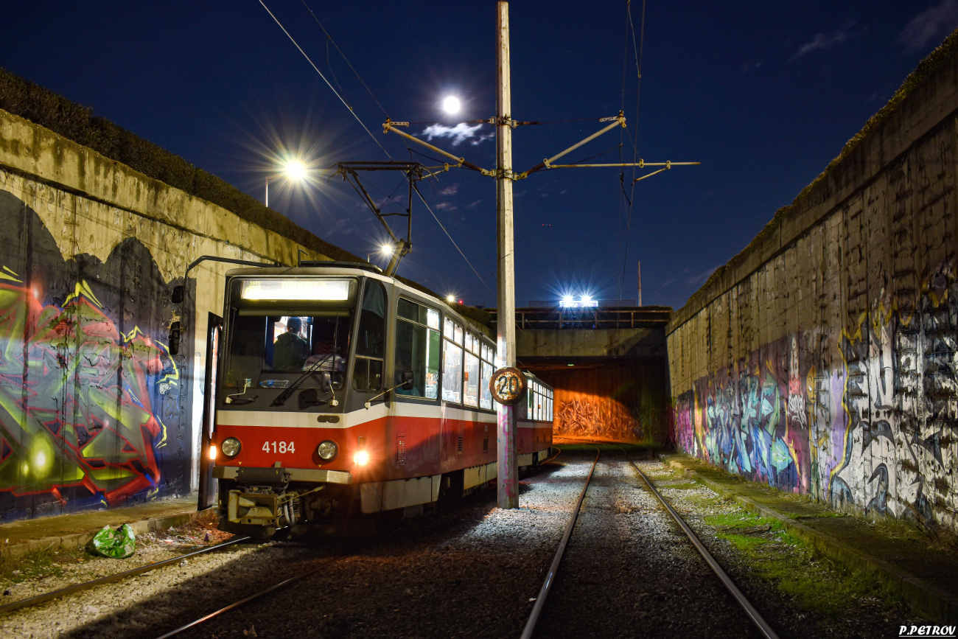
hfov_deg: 53.1
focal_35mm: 36
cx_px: 479
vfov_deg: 36.9
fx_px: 958
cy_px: 320
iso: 200
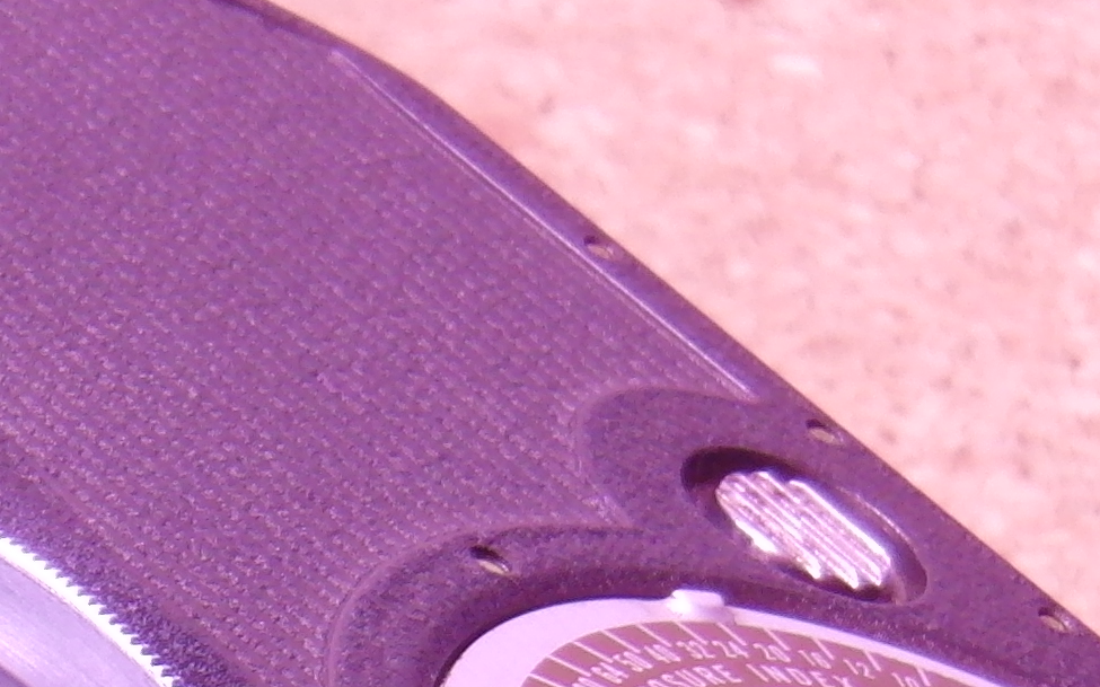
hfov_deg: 5.8
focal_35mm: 357
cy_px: 1231
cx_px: -749
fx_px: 10700
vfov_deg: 3.7
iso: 100
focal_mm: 16
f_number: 4.8
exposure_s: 1/2.5
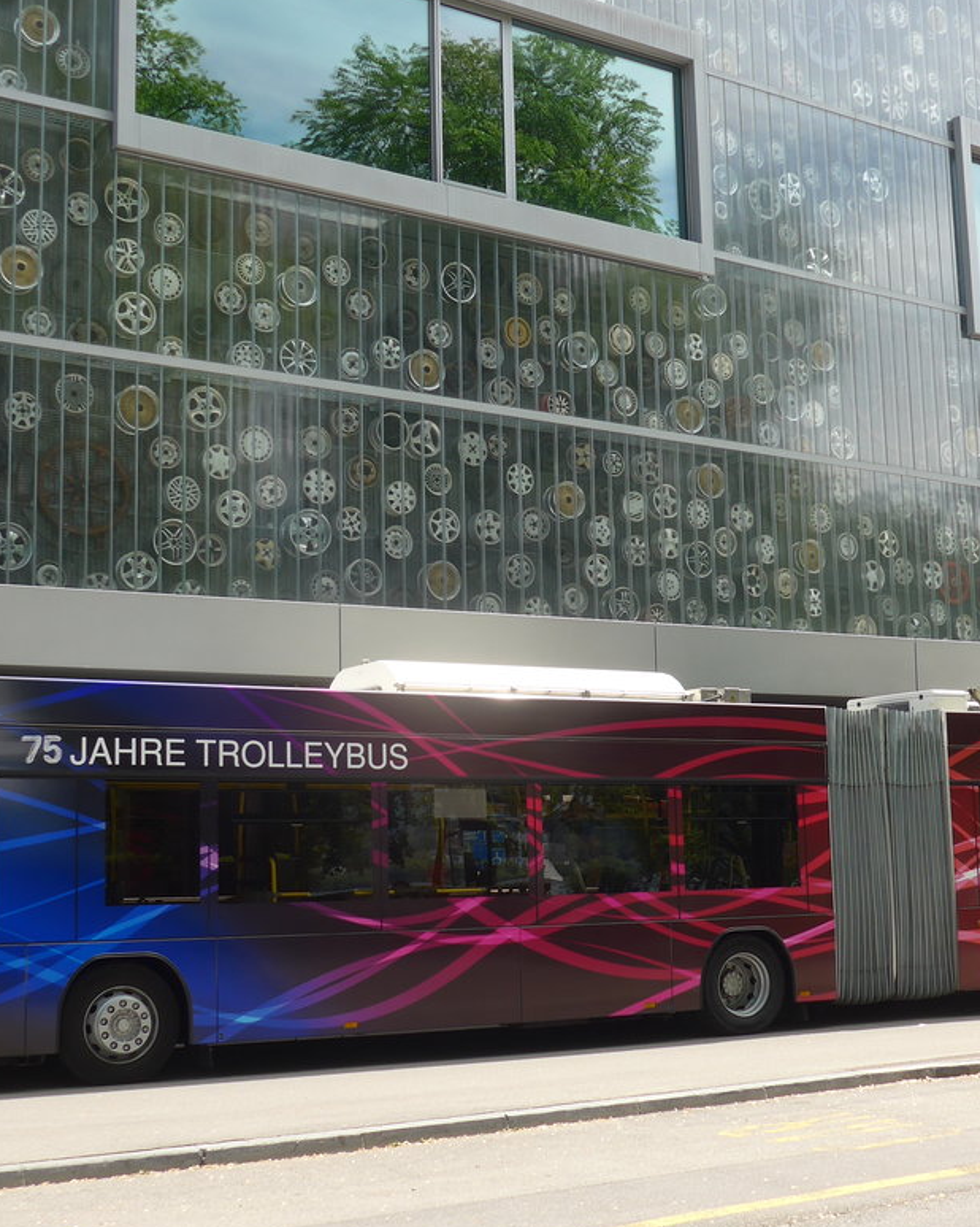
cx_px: 536
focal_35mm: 47
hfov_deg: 32.1
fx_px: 1705
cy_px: 643
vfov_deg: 39.5
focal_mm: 6.5
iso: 80
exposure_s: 1/400
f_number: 2.8
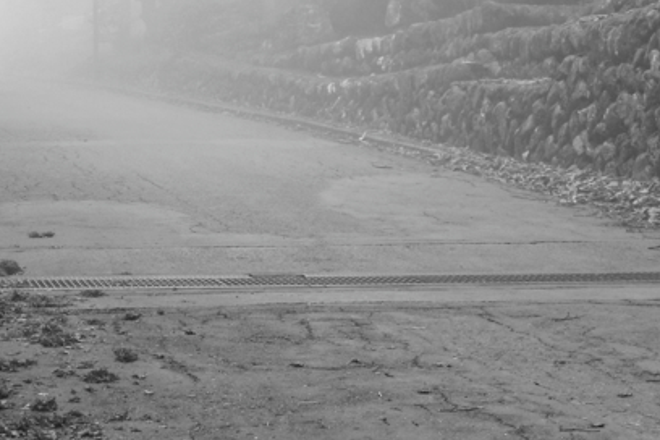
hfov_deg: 16.0
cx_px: -147
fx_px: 2255
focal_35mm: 123
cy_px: -24
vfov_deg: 11.0
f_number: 2.2
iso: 160
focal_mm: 18.5
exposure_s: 1/100
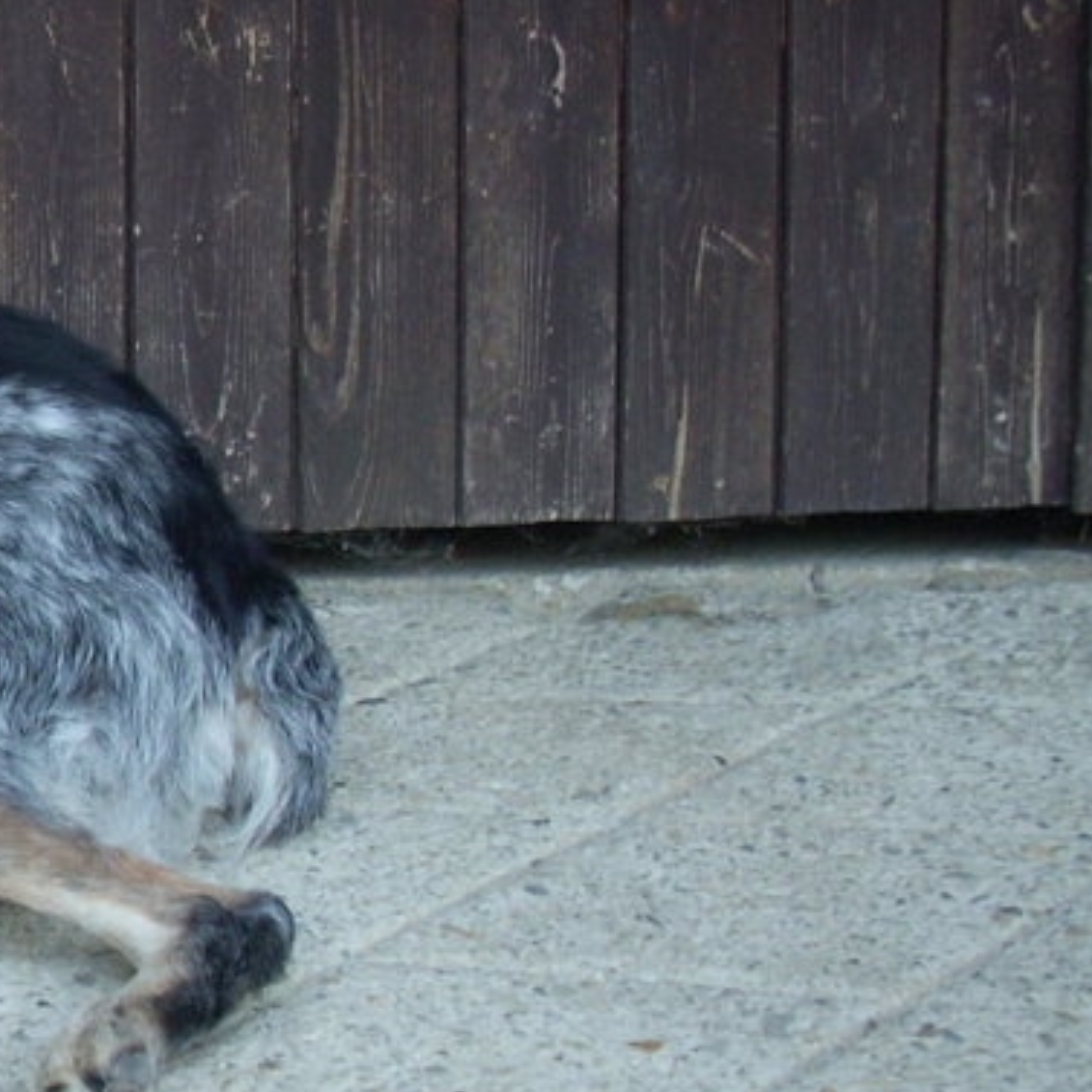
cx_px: -623
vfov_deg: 16.7
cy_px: 461
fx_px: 3712
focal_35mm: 104
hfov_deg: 15.3
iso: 64
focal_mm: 6.2
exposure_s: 1/81.3
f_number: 2.8
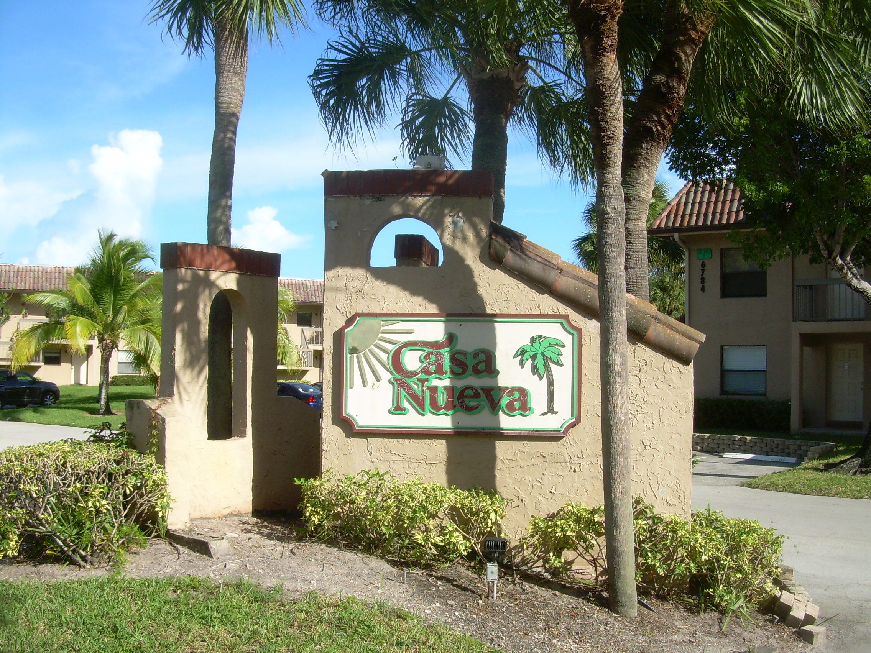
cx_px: 436
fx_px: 956
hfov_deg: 49.0
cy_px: 326
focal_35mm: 38
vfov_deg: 37.7
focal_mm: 6.3
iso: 50
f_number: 4.6
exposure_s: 1/297
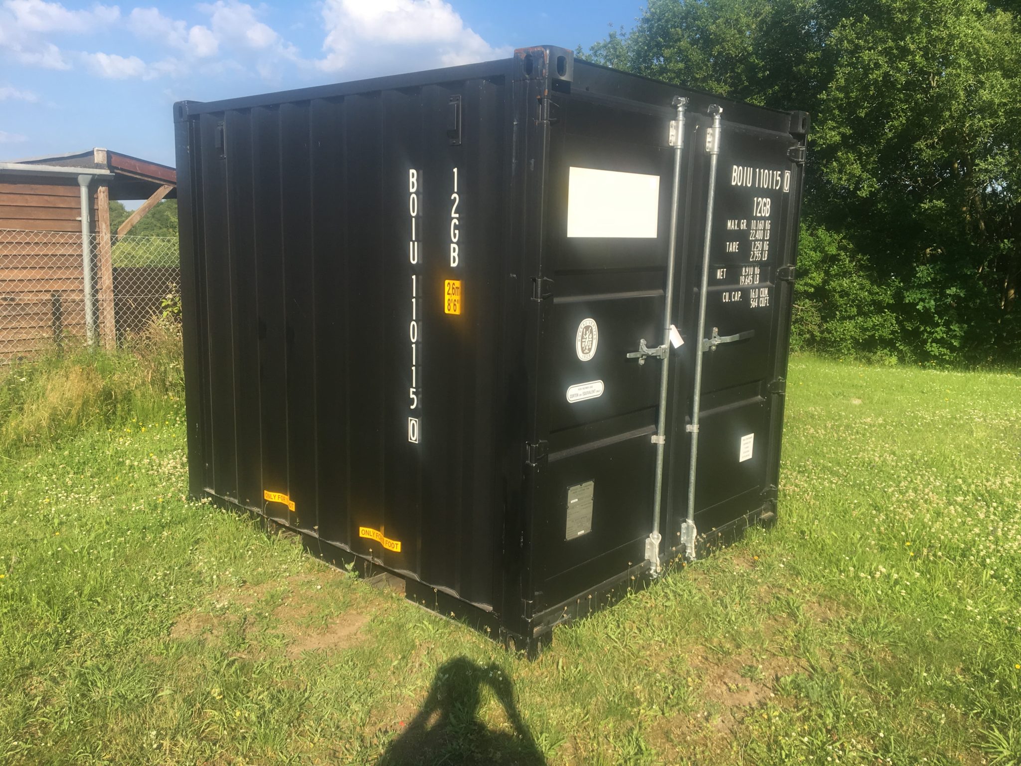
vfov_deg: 48.2
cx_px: 510
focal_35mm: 29
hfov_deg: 61.7
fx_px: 855
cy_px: 383
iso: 25
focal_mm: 4.15
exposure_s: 1/894
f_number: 2.2
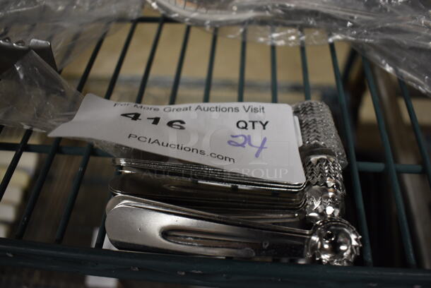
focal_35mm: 30
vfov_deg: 43.7
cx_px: 216
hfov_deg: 61.9
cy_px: 144
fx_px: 360
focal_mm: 20
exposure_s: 1/60
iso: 1000
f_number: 4
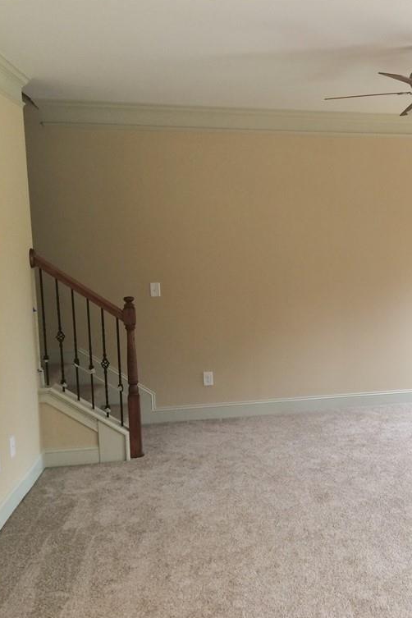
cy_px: 309
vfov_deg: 47.4
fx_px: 704
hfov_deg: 30.3
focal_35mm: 41
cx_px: 413
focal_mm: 4.15
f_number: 2.2
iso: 40
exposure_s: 1/30
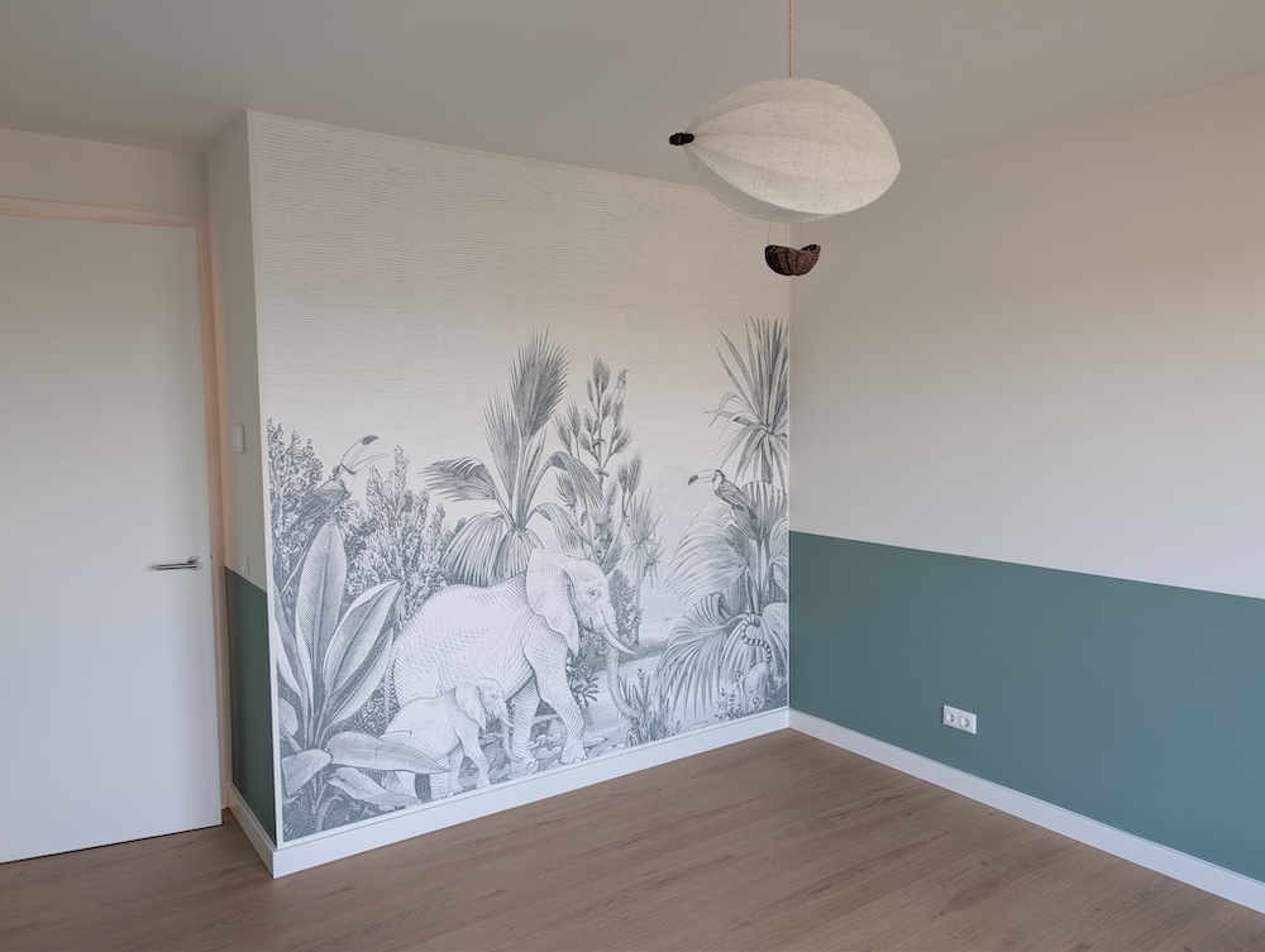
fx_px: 878
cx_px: 632
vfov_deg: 56.9
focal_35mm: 24
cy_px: 476
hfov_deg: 71.5
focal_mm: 6.9
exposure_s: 1/34.8
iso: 23
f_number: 1.68
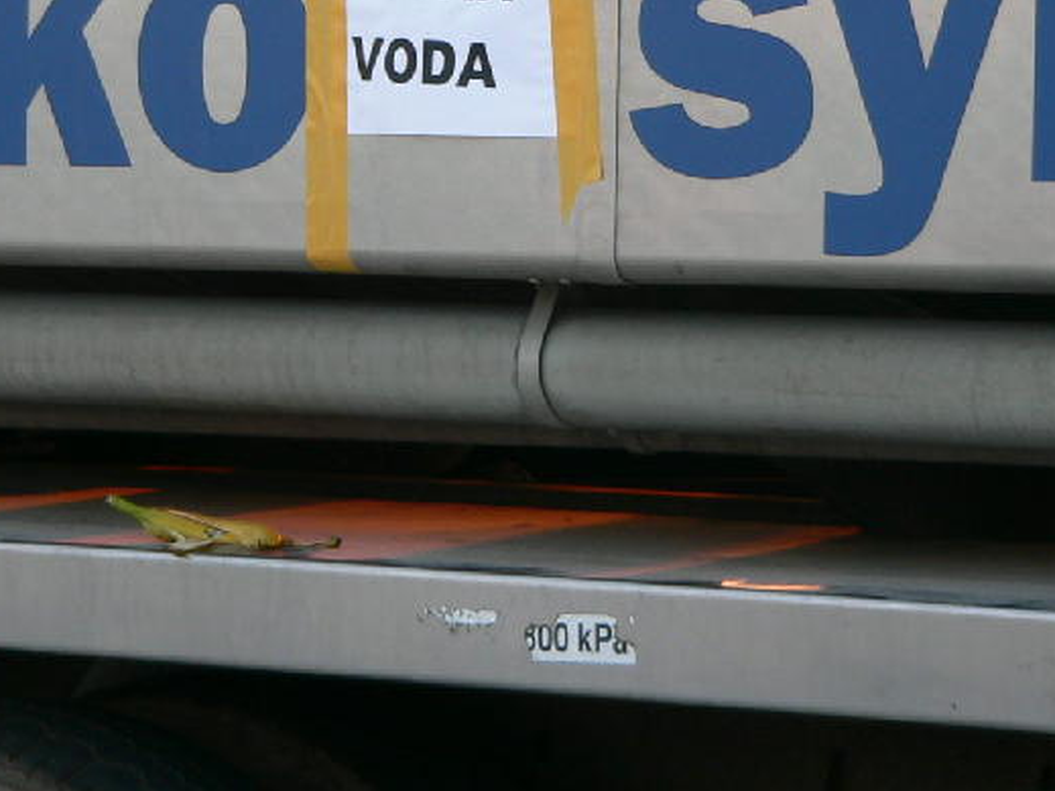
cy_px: 128
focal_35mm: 219
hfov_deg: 9.0
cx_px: 396
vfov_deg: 6.8
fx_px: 6673
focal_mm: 18.4
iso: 80
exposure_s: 1/60
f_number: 2.8
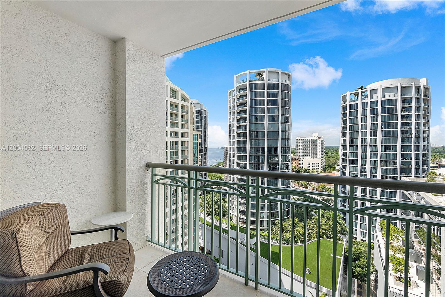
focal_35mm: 15
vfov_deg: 77.3
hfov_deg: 100.4
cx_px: 222
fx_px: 185
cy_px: 148
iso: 200
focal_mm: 10
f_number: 9
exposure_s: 1/250
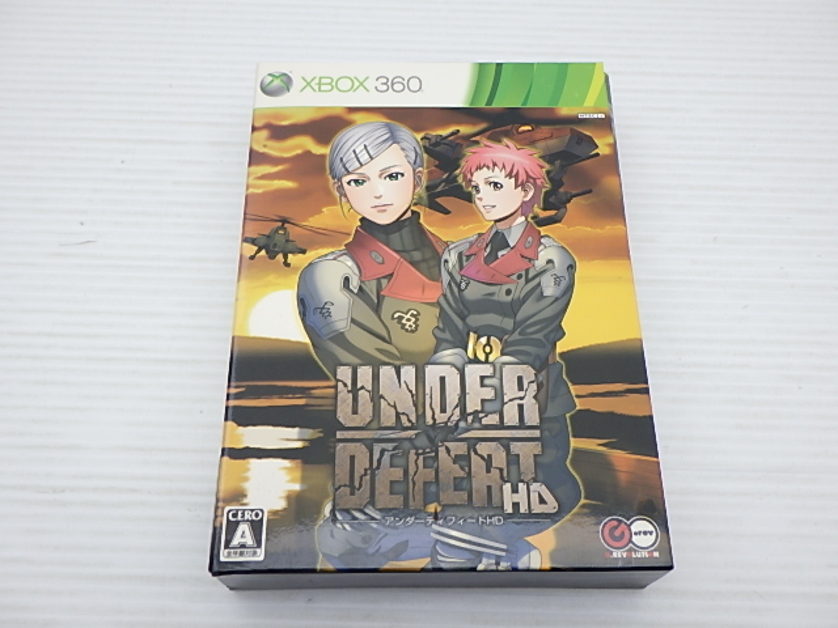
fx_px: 823
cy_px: 314
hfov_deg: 54.0
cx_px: 419
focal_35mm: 34
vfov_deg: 41.8
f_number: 3.8
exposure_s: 1/125
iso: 200
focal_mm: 6.1
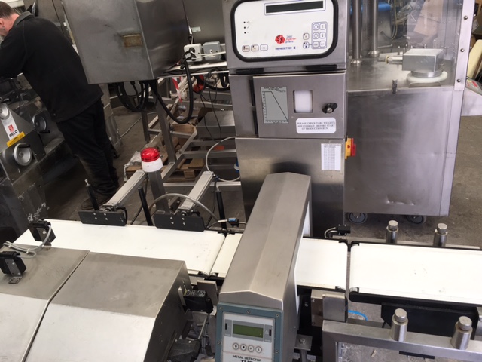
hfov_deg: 61.7
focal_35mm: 29
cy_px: 181
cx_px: 241
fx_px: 404
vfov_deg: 48.2
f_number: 2.2
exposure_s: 1/100
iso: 40
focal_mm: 4.15
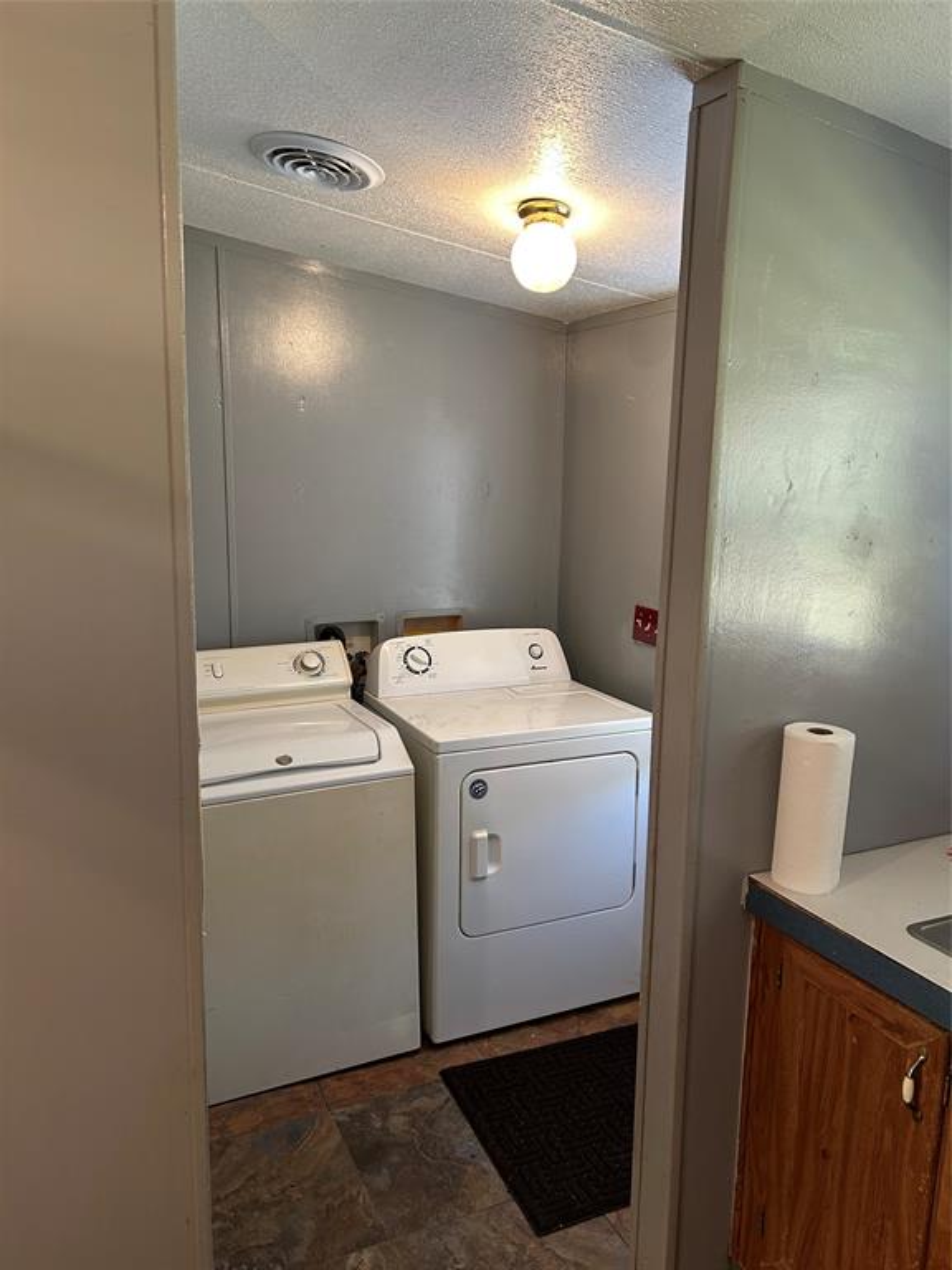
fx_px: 953
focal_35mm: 26
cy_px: 635
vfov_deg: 67.3
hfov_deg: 53.1
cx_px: 476
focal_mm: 5.7
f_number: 1.5
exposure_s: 1/60
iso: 160
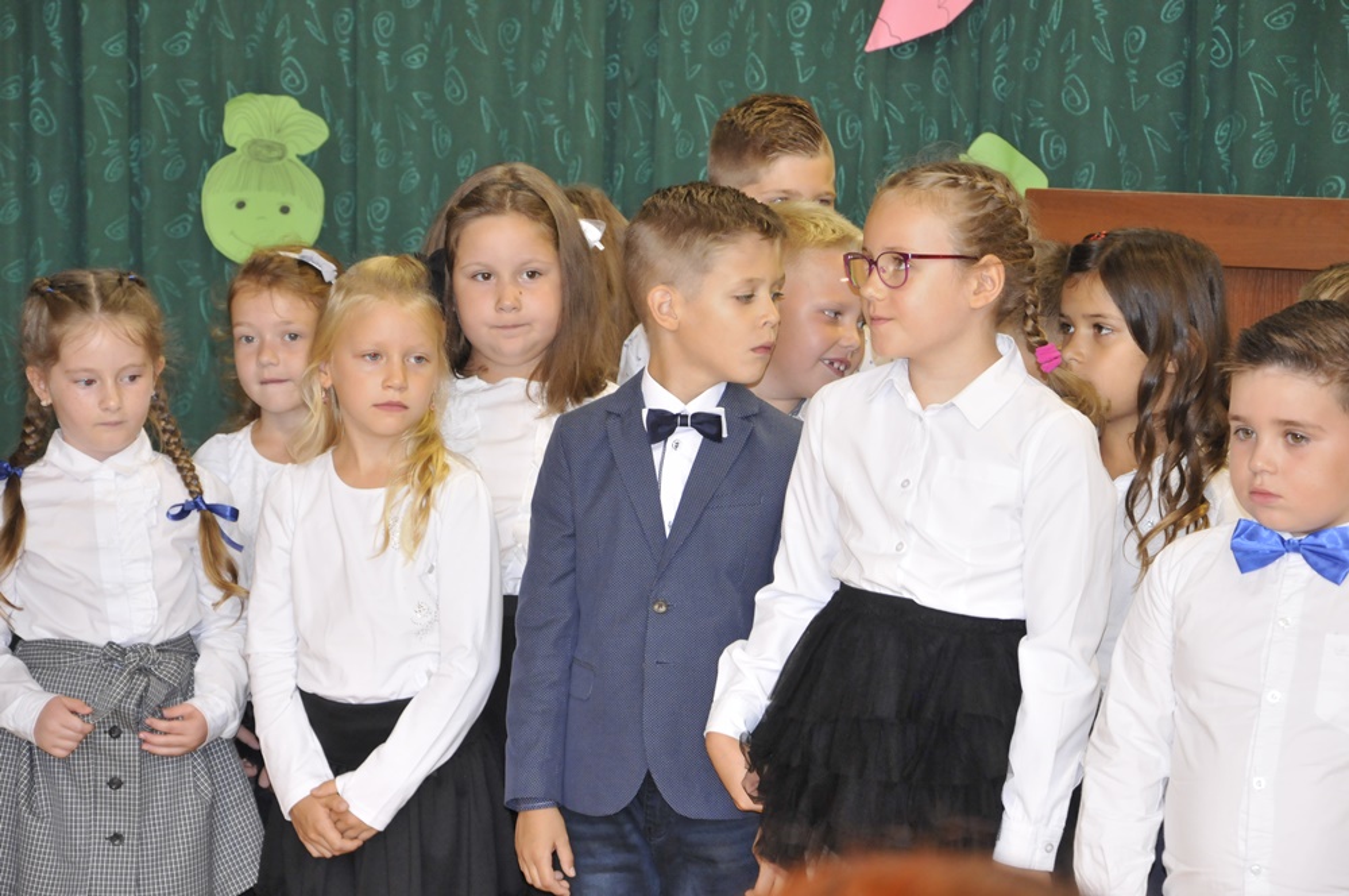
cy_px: 448
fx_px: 4771
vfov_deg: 10.7
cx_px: 674
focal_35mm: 128
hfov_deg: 16.1
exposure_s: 1/60
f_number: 6.3
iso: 1000
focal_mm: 85
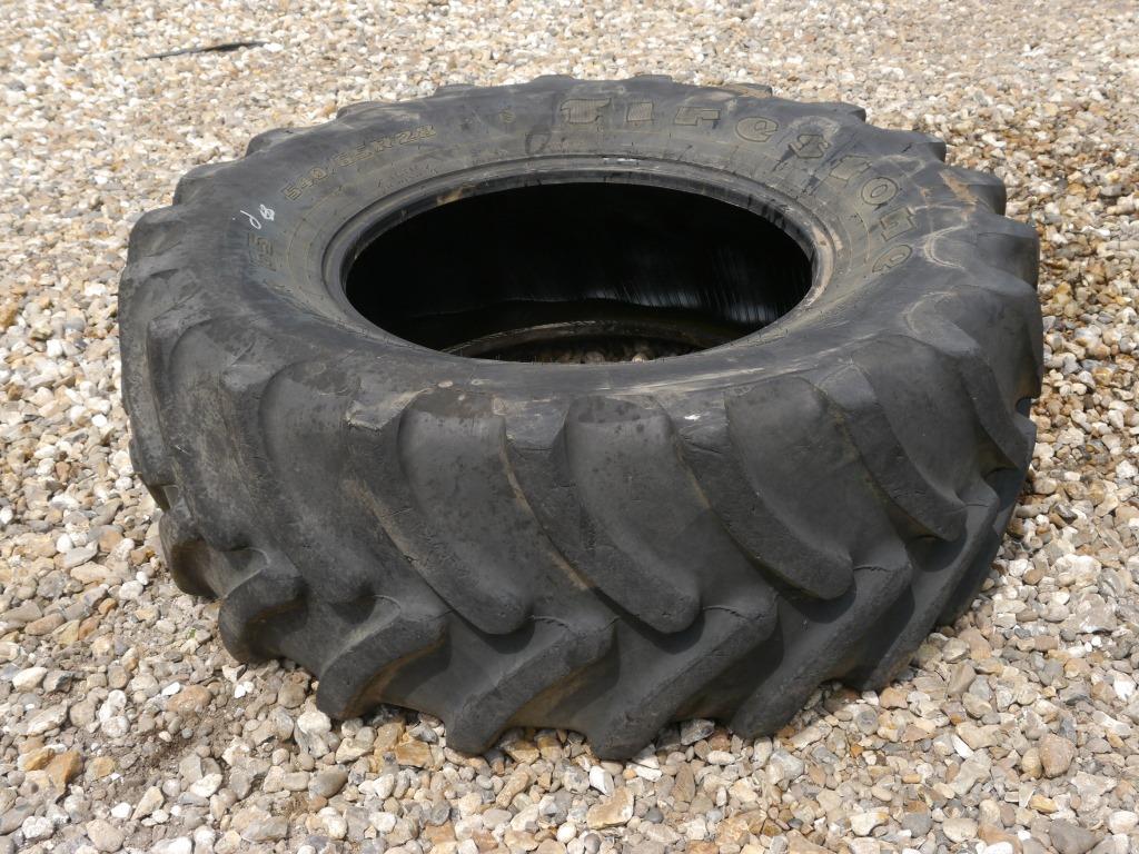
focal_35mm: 46
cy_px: 427
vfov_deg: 31.5
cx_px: 570
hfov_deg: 41.2
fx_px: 1514
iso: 160
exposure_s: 1/320
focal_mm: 23
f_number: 7.1
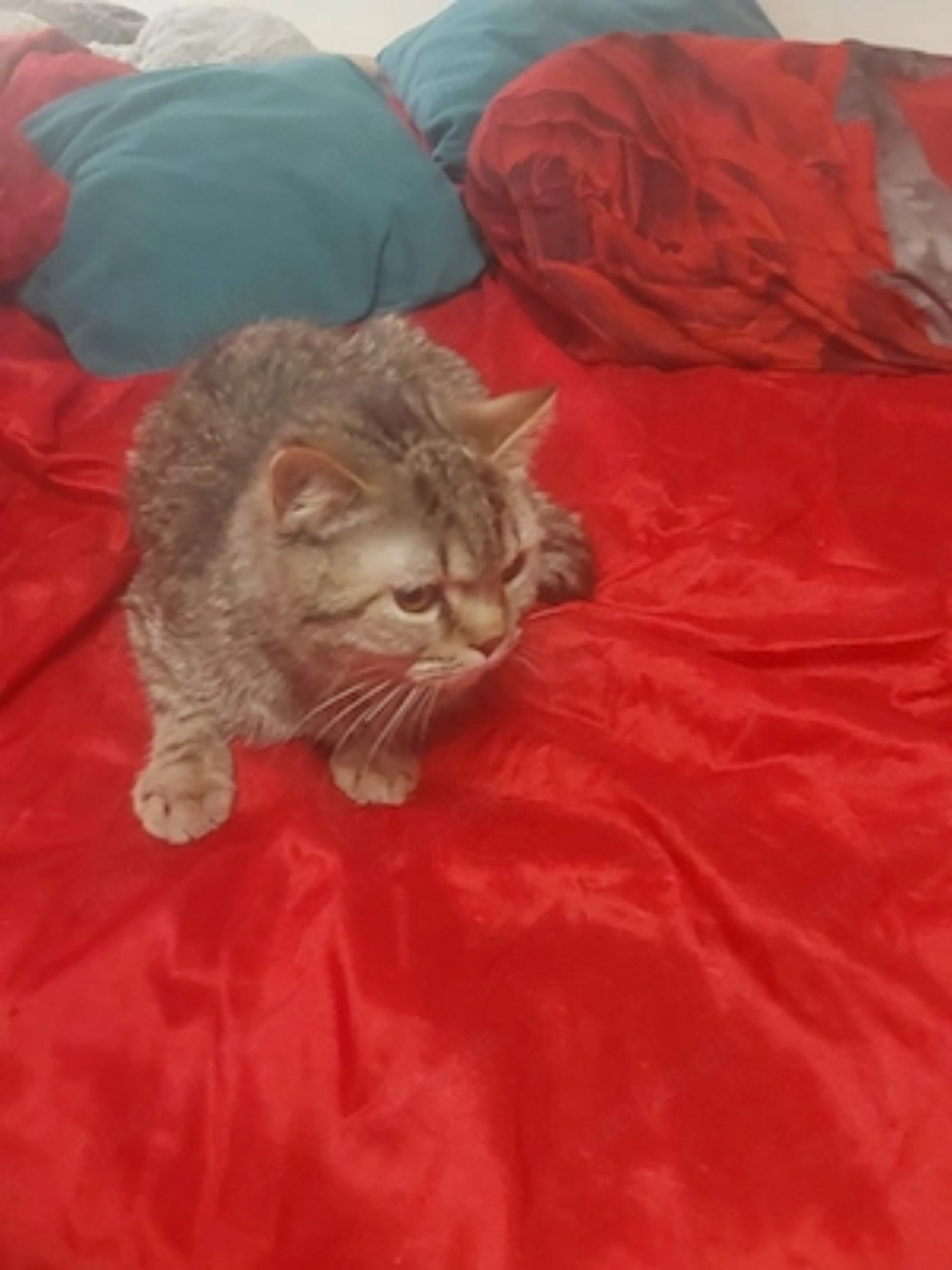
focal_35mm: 28
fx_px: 1027
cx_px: 476
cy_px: 635
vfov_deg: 63.4
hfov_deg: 49.7
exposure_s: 1/14
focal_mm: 2.91
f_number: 1.9
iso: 640
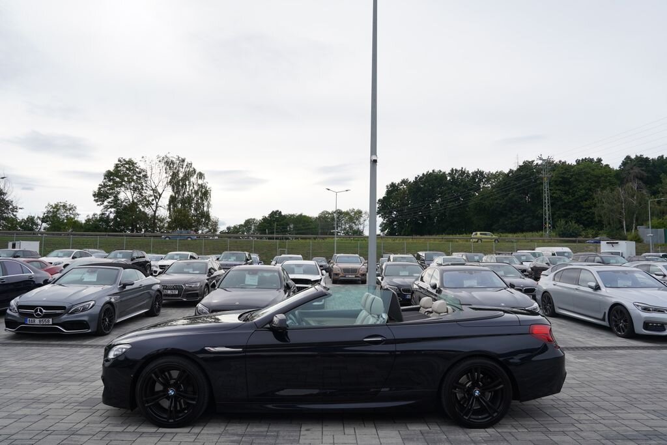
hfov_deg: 73.7
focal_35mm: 24
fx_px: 445
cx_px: 334
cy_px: 222
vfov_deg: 53.1
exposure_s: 1/200
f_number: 7.1
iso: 100
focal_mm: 24
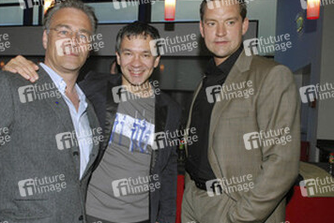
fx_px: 316
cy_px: 115
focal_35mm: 34
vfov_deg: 38.9
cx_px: 147
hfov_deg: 55.6
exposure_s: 1/80
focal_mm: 18
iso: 400
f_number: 8
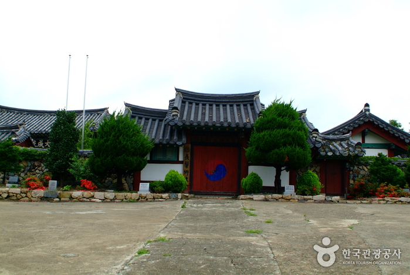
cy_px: 138
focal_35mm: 42
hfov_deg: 46.3
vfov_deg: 32.0
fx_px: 479
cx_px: 205
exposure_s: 1/350
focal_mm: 28
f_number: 4.8
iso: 200
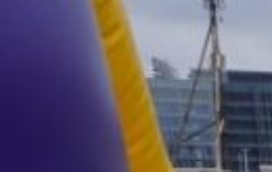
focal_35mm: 192
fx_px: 1427
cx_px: 1061
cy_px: 559
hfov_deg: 7.7
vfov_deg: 6.2
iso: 100
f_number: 9
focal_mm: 16
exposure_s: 1/125
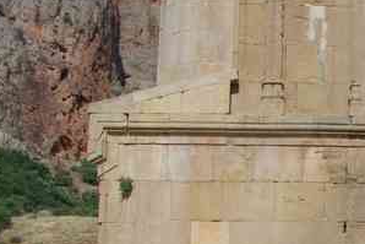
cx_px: 380
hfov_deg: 19.0
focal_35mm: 104
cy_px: 218
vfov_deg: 13.1
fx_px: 1055
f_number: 11
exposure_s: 1/100
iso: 200
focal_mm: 20.6
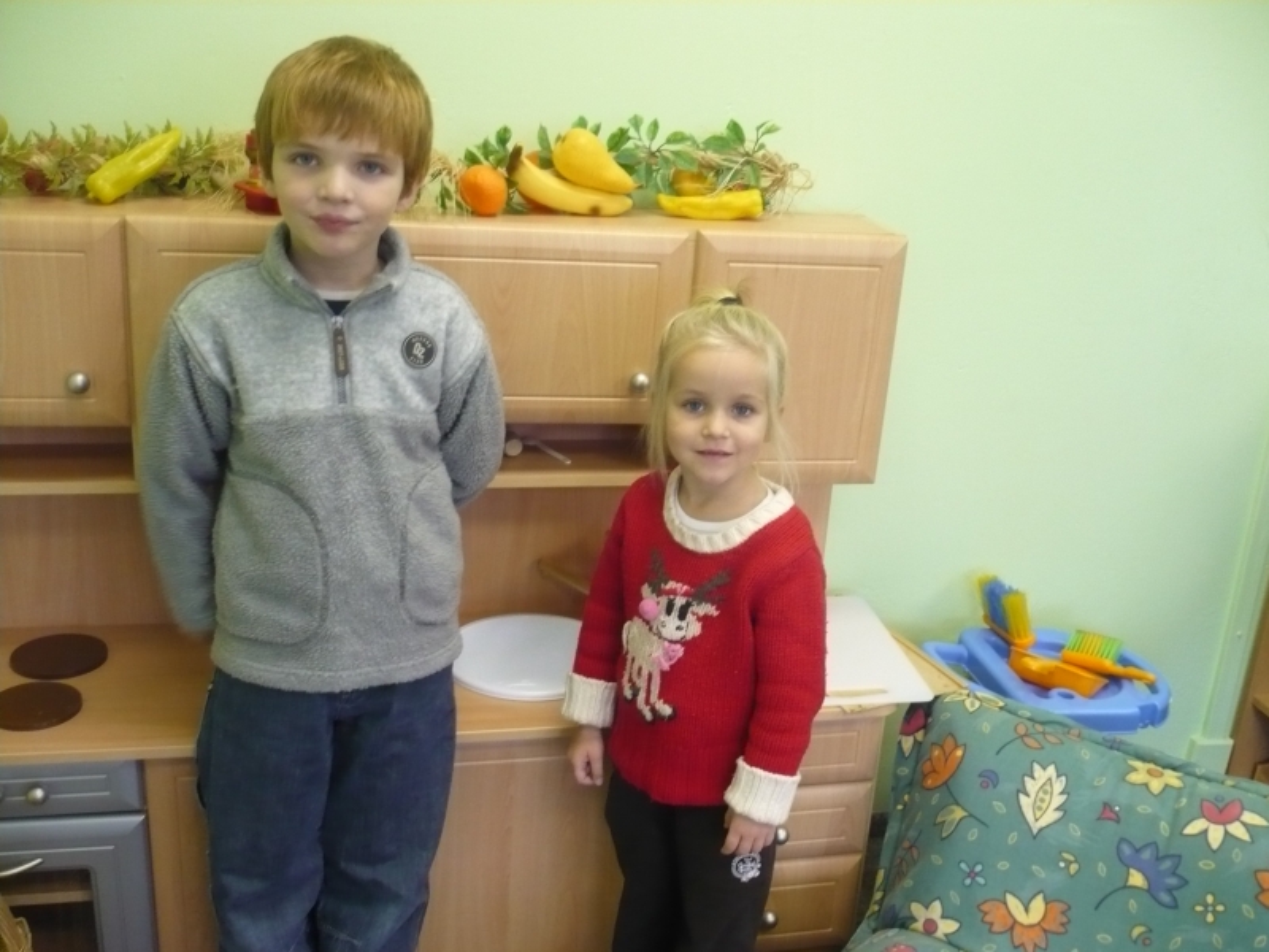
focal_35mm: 35
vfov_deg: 40.7
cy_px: 476
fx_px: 1283
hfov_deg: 52.6
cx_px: 634
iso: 250
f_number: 2.8
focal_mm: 5.8
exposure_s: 1/30
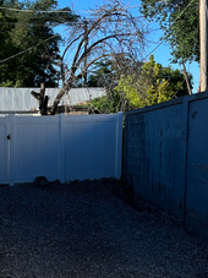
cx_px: 13
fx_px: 706
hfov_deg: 16.5
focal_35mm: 88
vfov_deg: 22.1
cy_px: 211
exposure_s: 1/2513
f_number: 1.6
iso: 50
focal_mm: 5.1
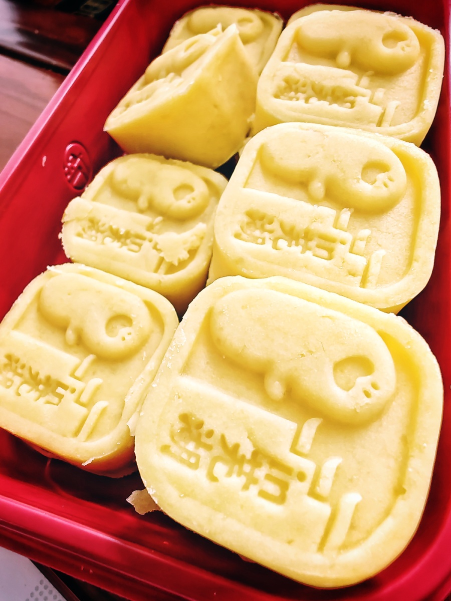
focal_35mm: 23
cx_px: 226
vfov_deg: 73.9
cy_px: 300
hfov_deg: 58.9
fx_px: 400
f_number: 2.2
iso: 442
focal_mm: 2.59
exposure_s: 1/33.3
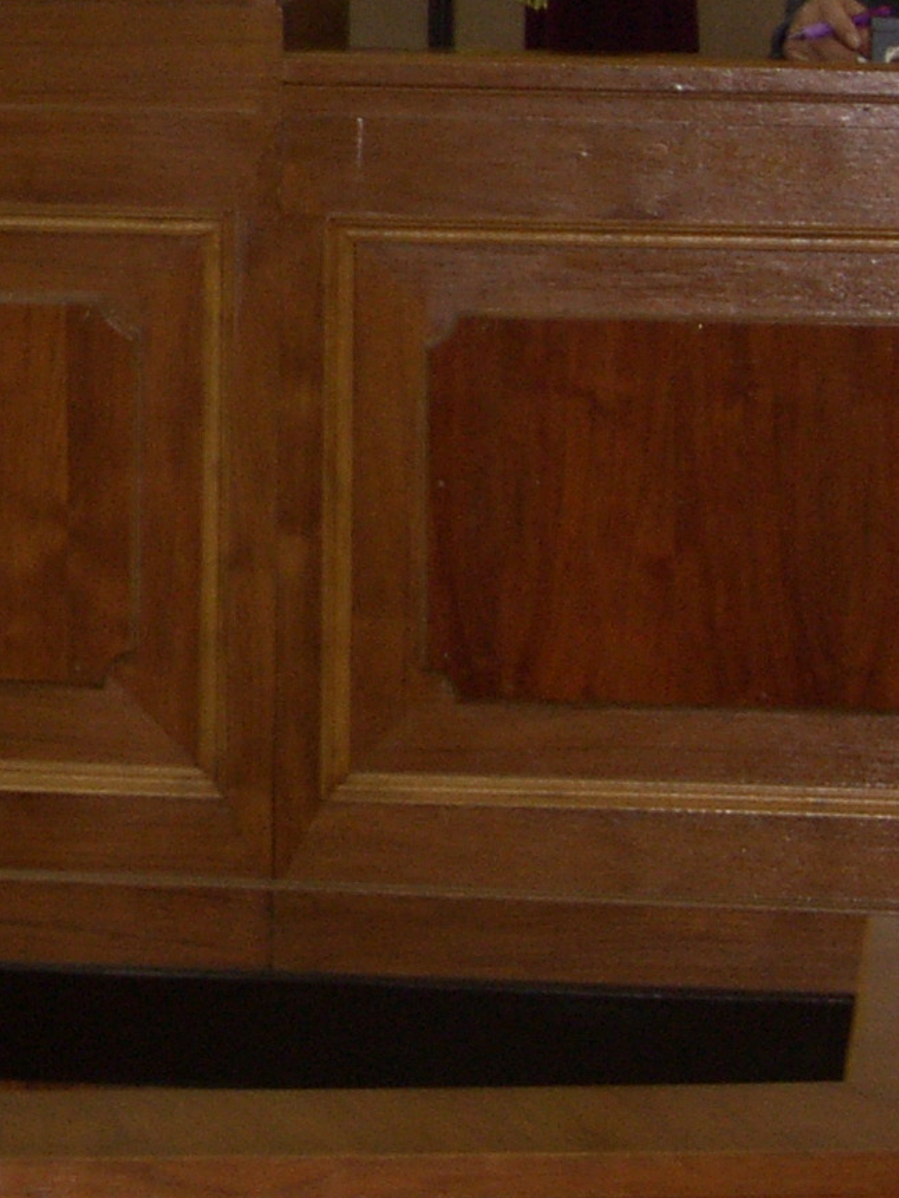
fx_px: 9139
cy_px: -165
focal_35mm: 264
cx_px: -457
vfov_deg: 7.4
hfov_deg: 5.6
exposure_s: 1/60
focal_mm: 18
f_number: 3.2
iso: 100
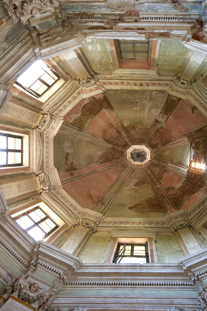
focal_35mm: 25
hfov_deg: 50.3
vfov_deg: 71.5
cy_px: 155
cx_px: 139
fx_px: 216
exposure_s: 1/125
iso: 800
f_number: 4
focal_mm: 16
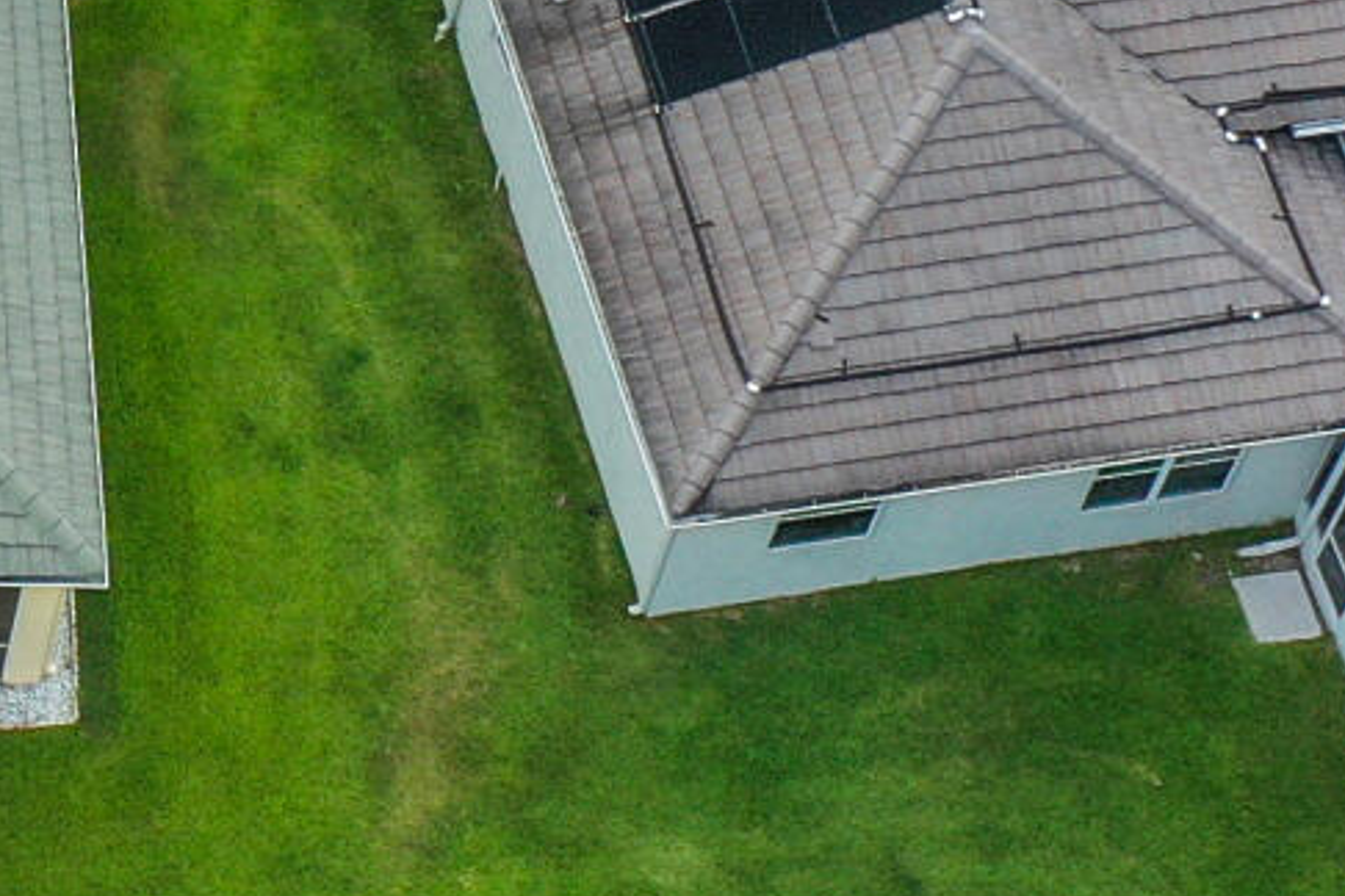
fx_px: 6463
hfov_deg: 11.3
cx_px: -772
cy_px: -105
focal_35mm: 173
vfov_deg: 7.9
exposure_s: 1/240
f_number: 5
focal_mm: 10.26
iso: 100
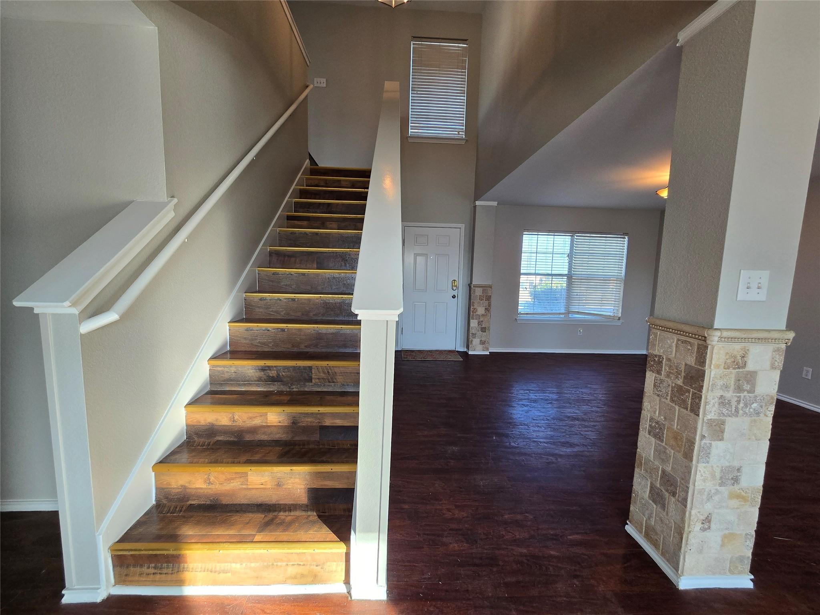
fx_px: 308
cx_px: 410
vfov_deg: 89.9
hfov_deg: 106.2
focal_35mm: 13
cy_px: 308
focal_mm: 2.2
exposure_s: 1/60
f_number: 2.2
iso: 80
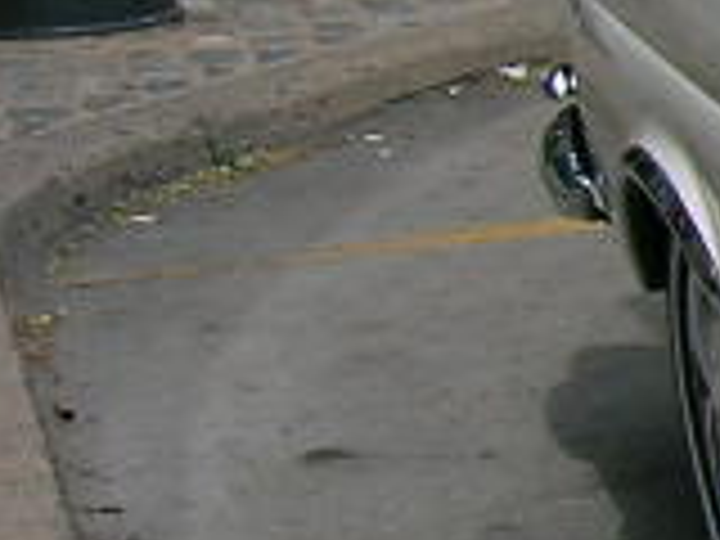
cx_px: 2286
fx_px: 4514
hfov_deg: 7.7
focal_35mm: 217
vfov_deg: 6.8
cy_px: 351
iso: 50
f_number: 4.9
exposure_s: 1/486
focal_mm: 5.7
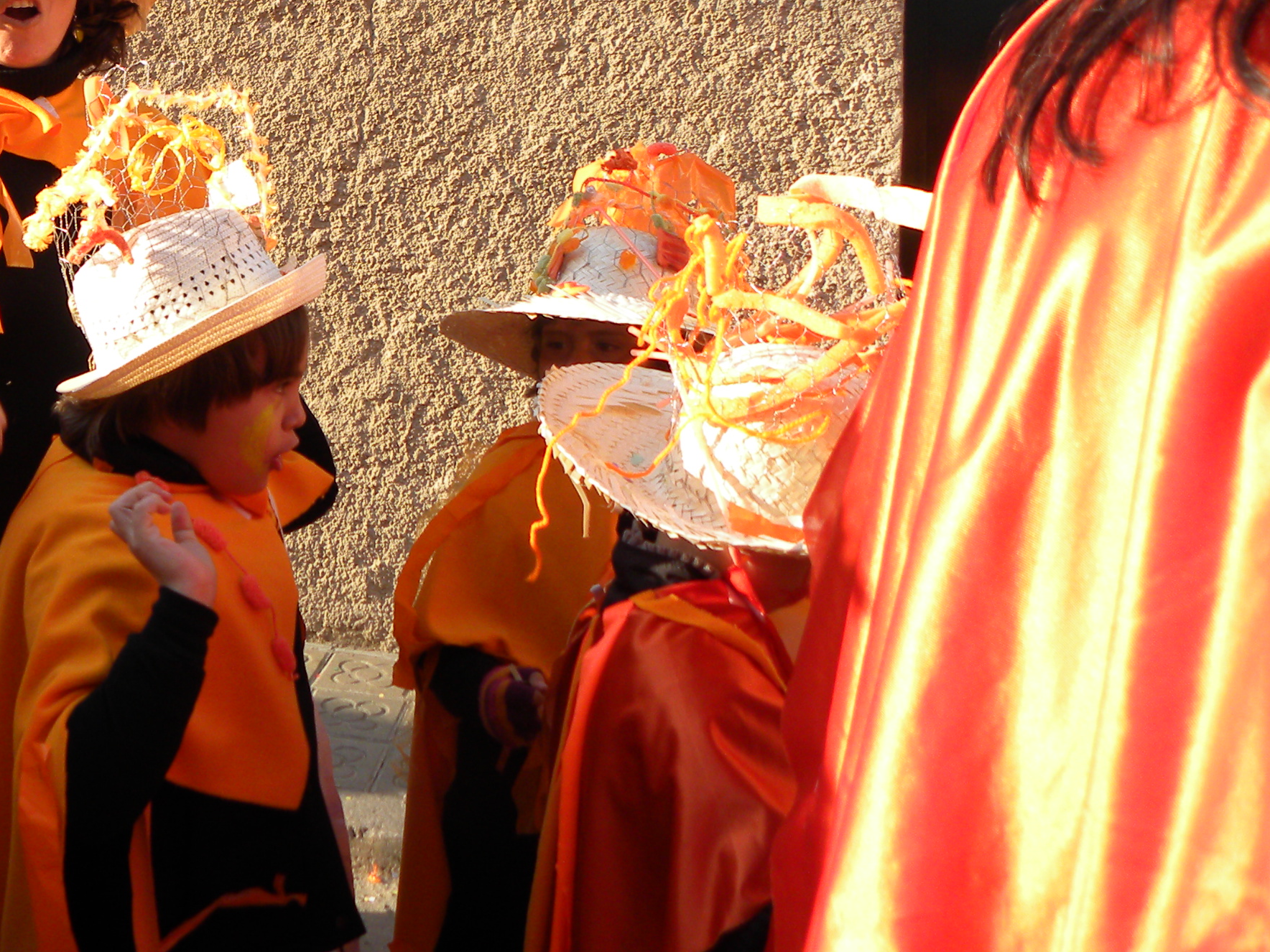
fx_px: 1761
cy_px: 156
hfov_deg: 36.8
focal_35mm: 48
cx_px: 98
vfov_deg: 29.4
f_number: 2.8
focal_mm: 4.6
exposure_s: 1/377
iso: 64
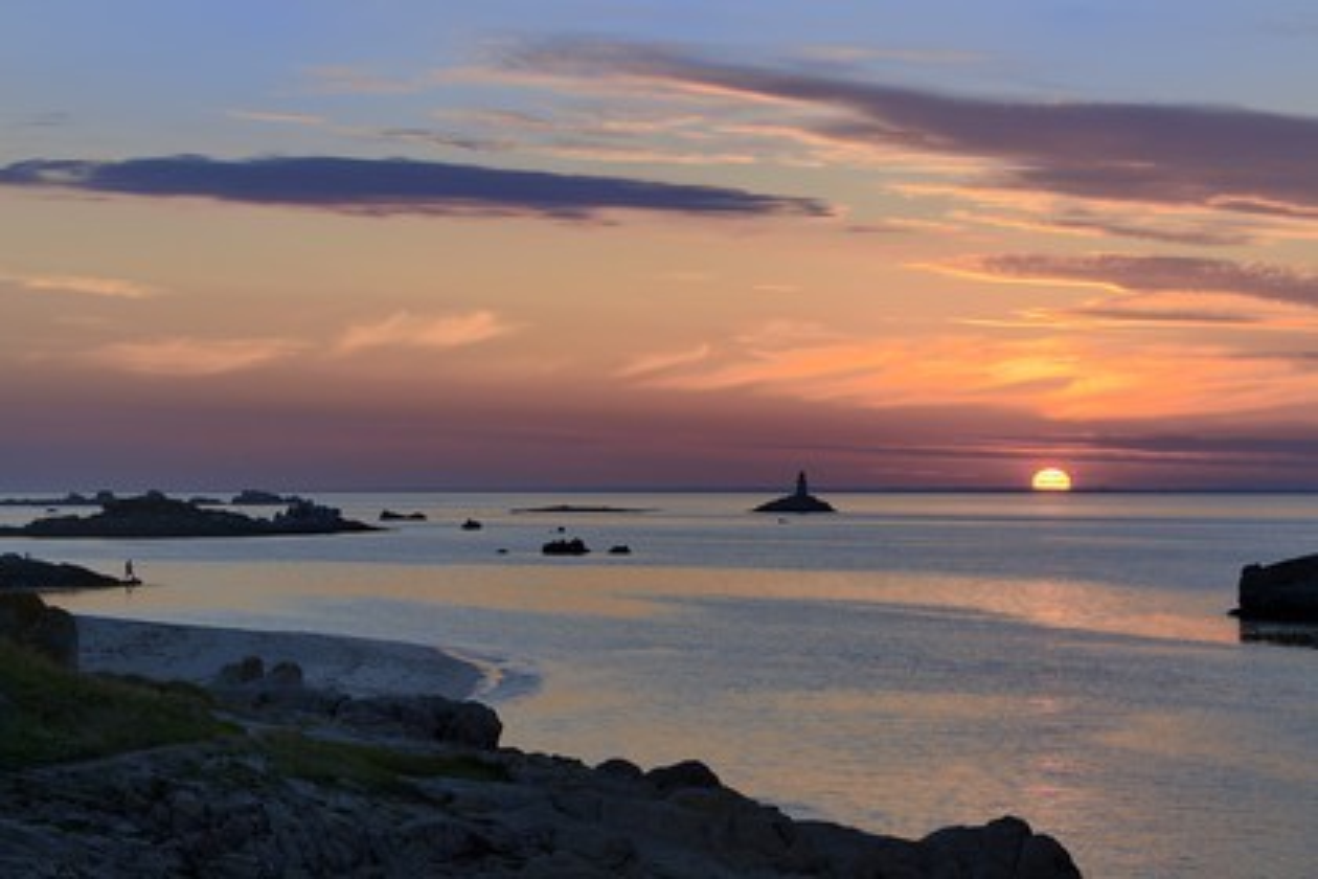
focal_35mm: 105
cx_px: 659
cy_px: 440
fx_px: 3844
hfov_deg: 19.5
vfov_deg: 13.0
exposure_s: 1/160
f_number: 10
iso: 400
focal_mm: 105
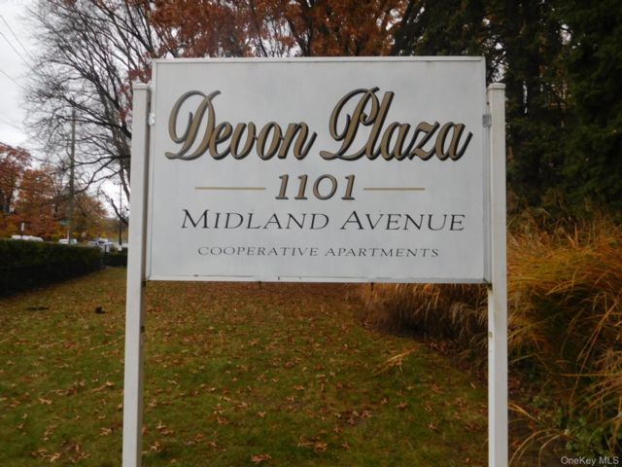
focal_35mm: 25
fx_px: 449
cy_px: 234
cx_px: 311
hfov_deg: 69.4
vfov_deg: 54.9
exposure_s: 1/200
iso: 125
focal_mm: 4.5
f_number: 3.4
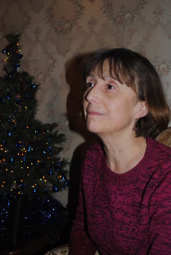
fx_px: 309
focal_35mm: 44
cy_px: 128
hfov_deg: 30.9
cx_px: 86
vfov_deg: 44.9
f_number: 4.5
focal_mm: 29
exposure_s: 1/60
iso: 200
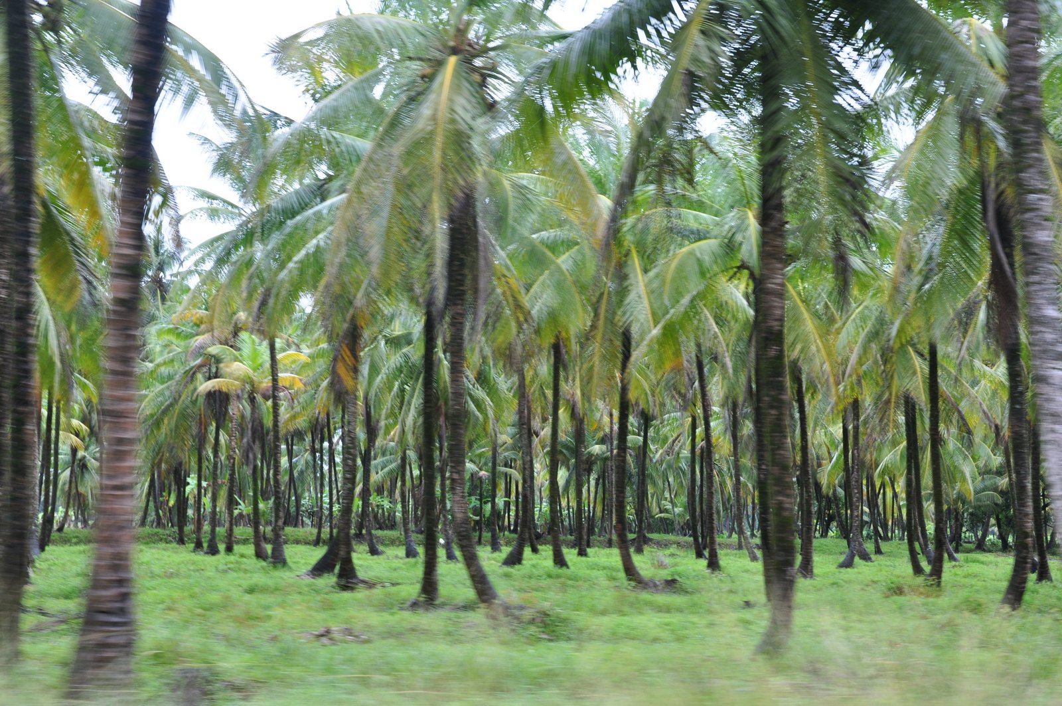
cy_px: 353
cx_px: 531
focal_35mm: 60
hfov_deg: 33.4
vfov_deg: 22.6
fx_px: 1768
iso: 320
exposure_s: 1/60
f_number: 8
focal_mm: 40
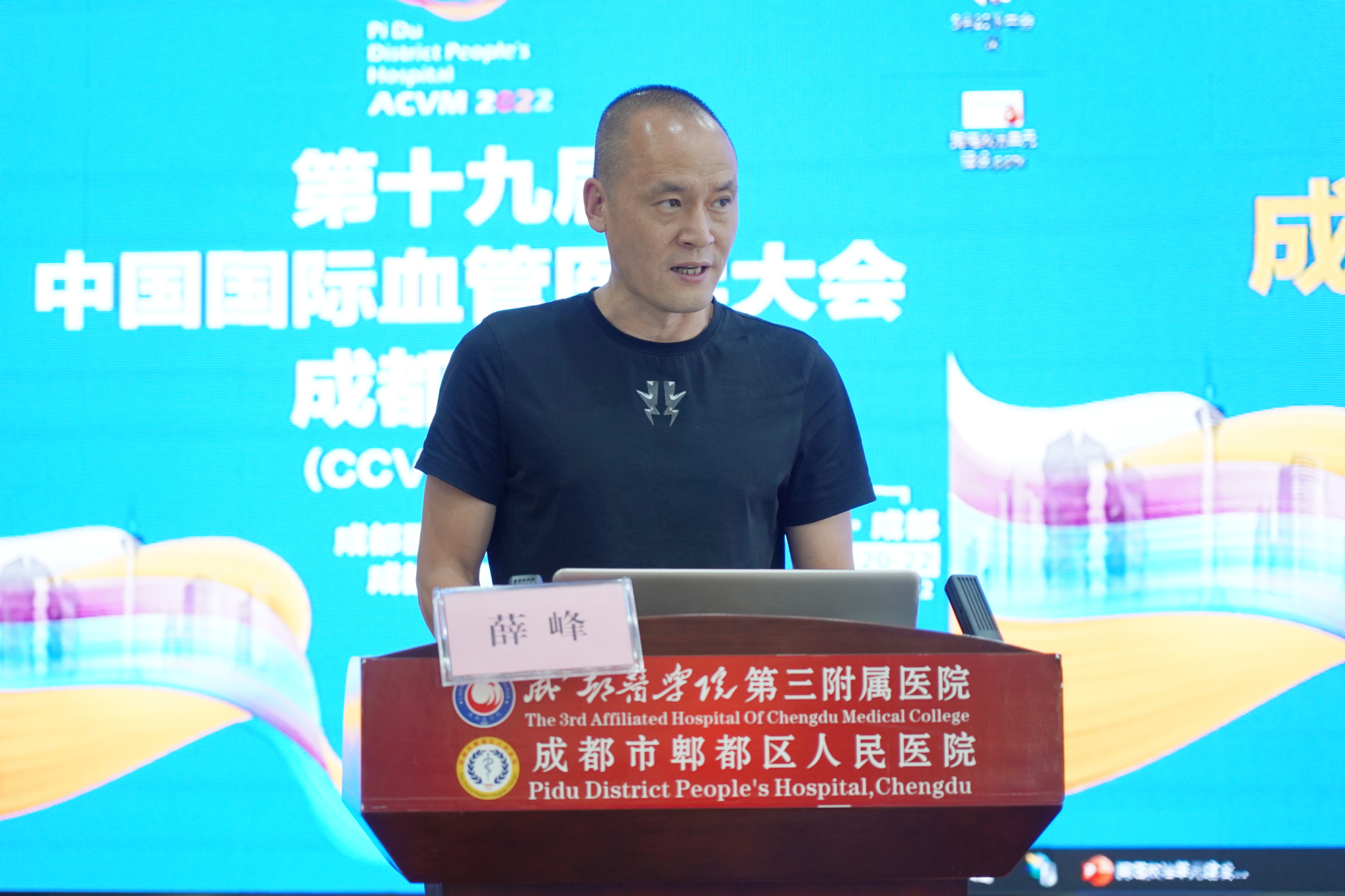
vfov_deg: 13.0
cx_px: 672
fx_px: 3922
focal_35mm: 105
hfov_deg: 19.5
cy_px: 448
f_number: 4
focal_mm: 105
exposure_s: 1/80
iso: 1000
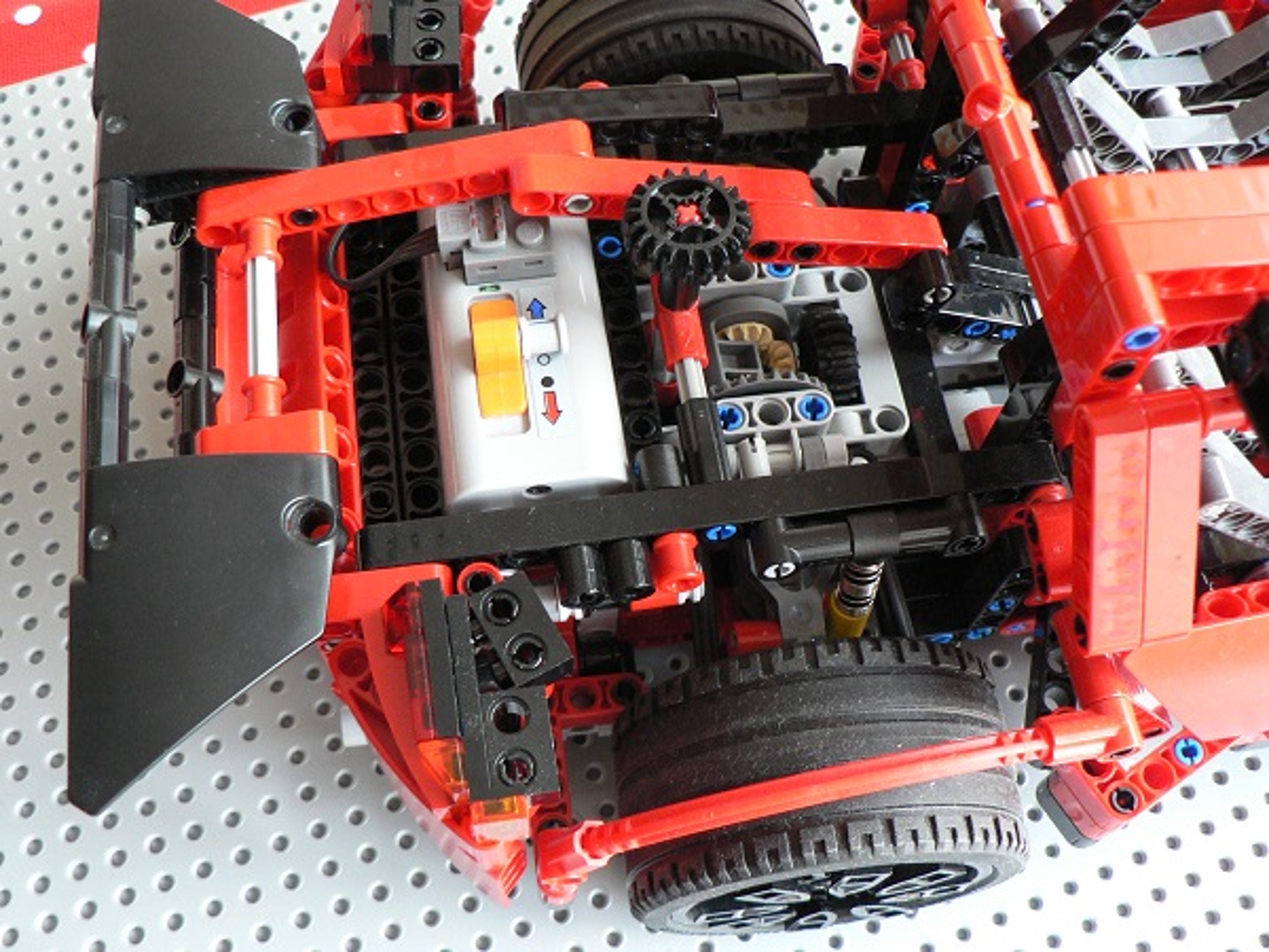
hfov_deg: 51.4
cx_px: 634
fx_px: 1320
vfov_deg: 39.7
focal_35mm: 36
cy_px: 476
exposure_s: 1/15
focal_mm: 6
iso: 200
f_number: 2.8
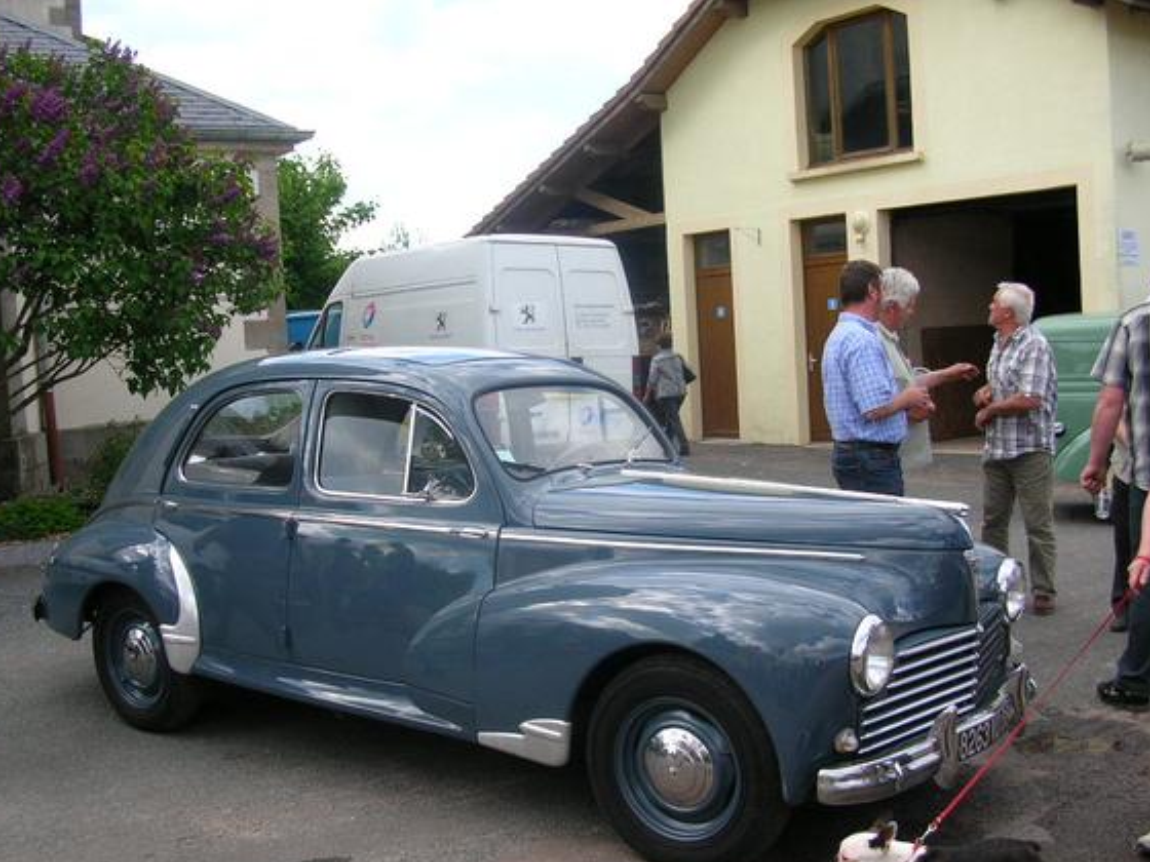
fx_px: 1329
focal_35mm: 40
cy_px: 491
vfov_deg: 35.9
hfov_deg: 46.8
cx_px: 565
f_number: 2.8
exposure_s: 1/343
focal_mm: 5.8
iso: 50
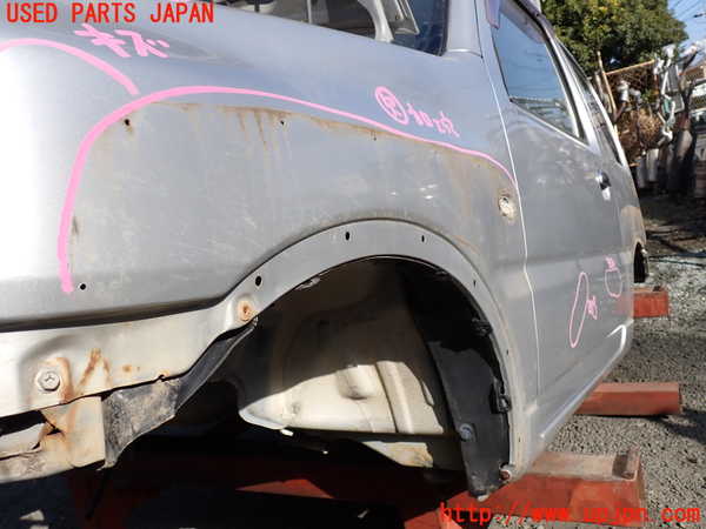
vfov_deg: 46.8
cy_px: 264
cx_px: 353
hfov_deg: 60.0
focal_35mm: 30
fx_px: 612
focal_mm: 5.4
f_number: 9
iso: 100
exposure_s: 1/125
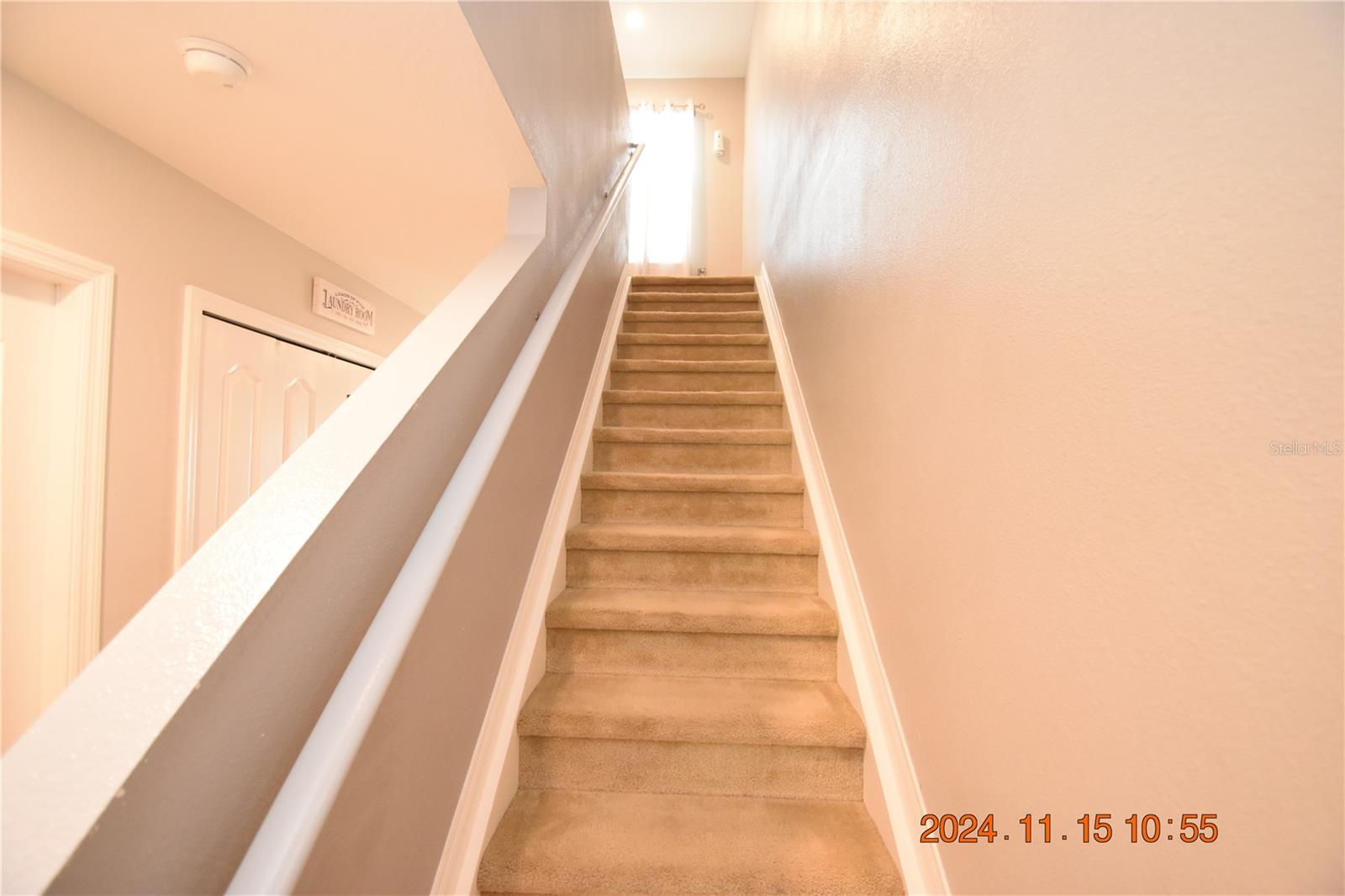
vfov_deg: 77.3
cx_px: 672
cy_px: 448
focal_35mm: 15
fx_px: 560
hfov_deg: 100.4
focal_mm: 10
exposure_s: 1/60
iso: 2000
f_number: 3.5
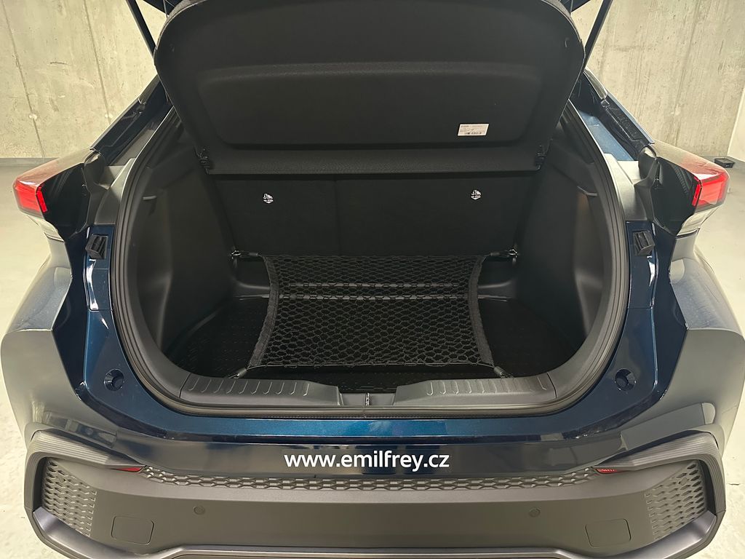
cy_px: 280
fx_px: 517
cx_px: 372
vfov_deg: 56.8
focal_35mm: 24
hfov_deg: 71.6
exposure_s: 1/25
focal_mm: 6.86
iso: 1000
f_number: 1.78
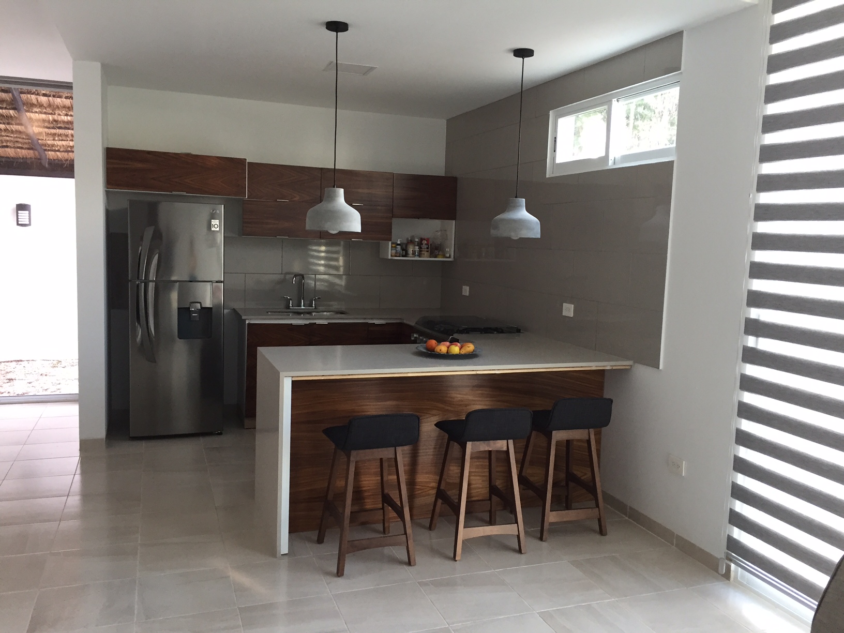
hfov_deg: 61.7
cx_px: 422
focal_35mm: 29
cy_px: 316
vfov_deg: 48.2
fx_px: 707
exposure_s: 1/30
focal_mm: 4.15
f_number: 2.2
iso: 100
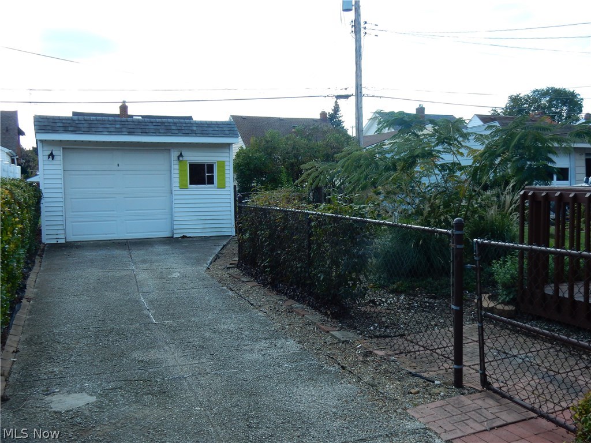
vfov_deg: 39.7
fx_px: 615
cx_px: 296
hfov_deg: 51.4
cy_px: 222
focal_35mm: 36
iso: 125
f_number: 4
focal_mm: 6.4
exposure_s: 1/500
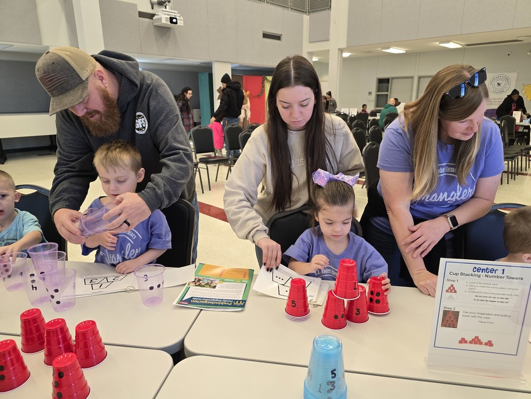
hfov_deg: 73.9
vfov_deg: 58.9
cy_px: 200
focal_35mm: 23
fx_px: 353
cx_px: 266
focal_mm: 6.3
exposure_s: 1/120
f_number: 1.7
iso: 160
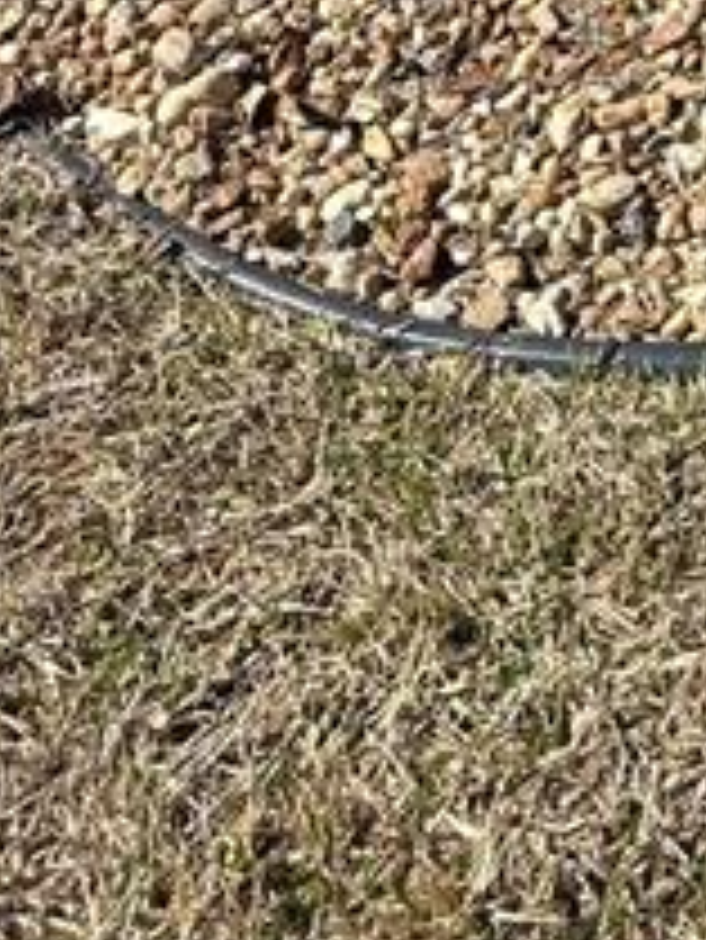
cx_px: 1169
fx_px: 2391
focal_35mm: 88
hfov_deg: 15.1
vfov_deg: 19.6
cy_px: -441
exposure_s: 1/3584
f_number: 1.78
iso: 80
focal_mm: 6.76
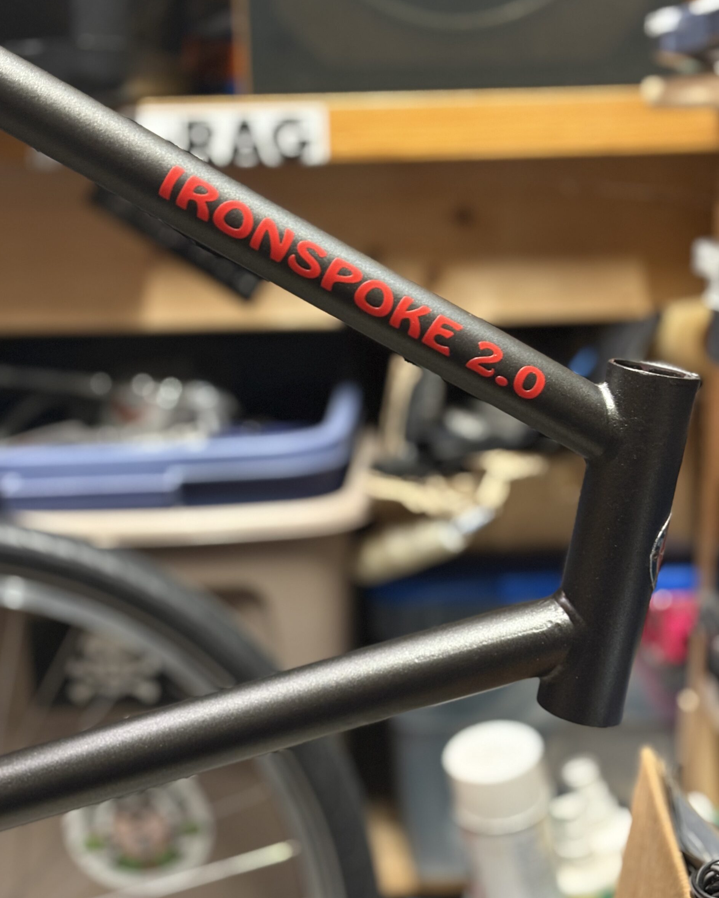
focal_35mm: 55
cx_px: 356
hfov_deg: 27.6
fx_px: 1463
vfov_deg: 34.1
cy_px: 443
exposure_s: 1/40
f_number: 1.6
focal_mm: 5.96
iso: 200
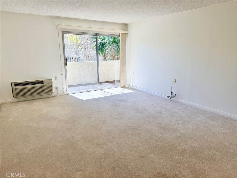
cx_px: 118
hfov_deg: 71.6
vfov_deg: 56.8
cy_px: 89
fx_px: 164
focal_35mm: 24
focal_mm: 6.76
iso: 100
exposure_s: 1/689
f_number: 1.78
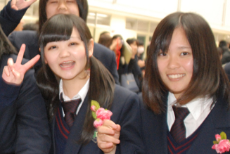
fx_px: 493
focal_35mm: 77
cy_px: 66
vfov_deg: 17.8
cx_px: 23
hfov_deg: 25.5
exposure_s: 1/60
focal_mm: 28
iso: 1600
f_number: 3.5
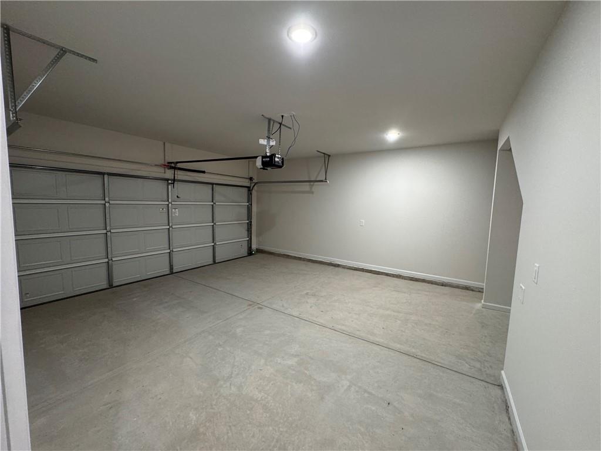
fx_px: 243
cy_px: 226
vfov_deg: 85.7
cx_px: 300
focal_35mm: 14
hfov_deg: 102.1
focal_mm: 2.22
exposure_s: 1/60
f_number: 2.2
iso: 500
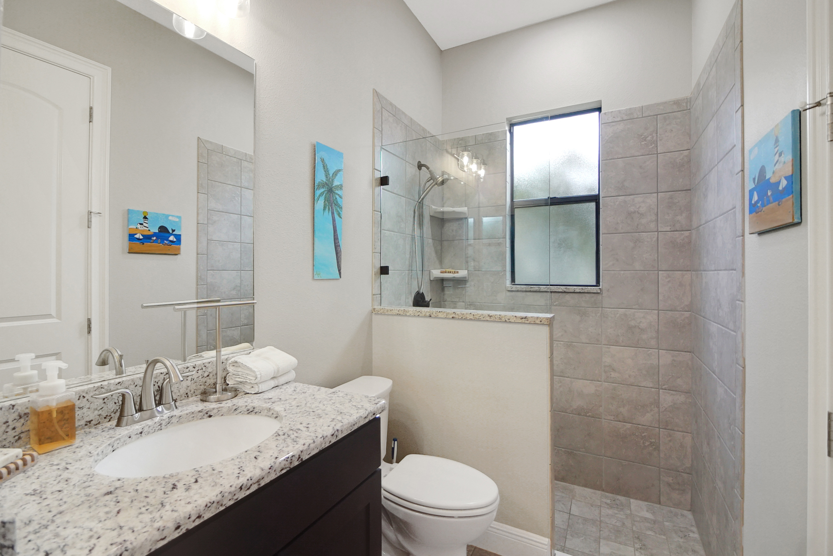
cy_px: 278
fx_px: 347
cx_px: 416
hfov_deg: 100.4
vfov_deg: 77.4
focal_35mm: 15
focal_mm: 10
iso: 800
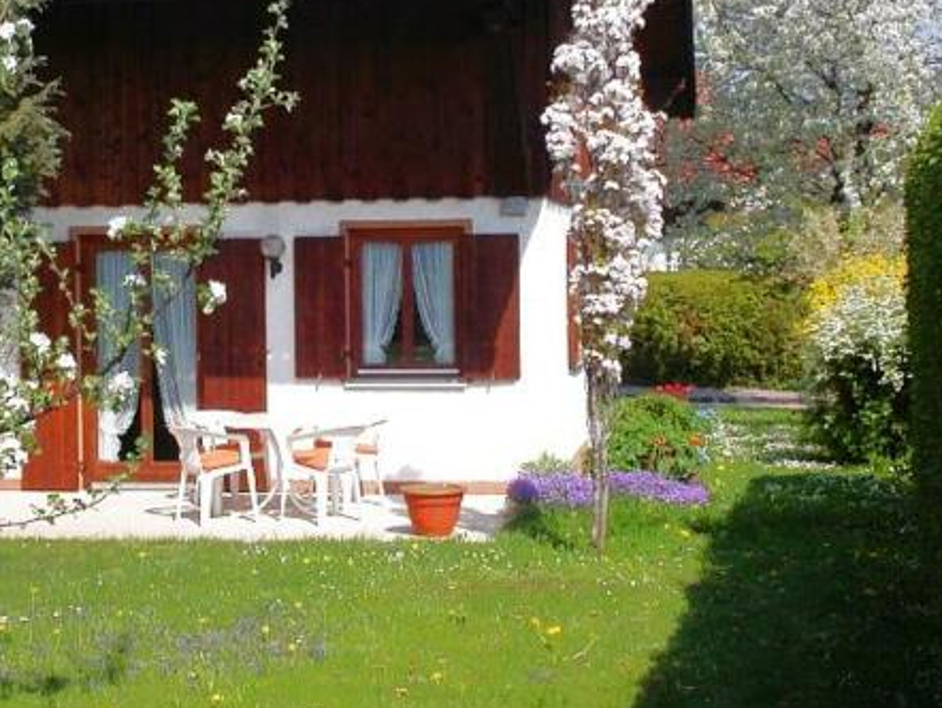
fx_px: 1988
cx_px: 370
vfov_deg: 20.1
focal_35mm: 73
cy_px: 267
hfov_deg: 26.6
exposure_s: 1/350
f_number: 8
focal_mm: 11.3
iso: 100
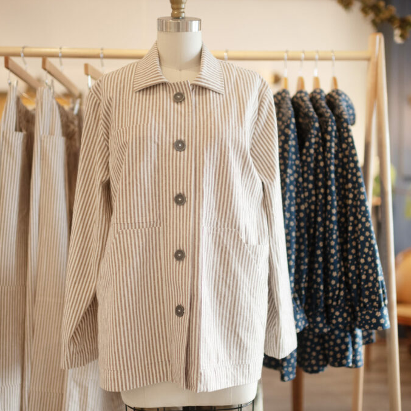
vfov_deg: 37.6
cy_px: 207
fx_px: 604
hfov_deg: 37.5
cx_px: 195
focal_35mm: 45
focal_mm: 35
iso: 800
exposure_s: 1/400
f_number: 1.4
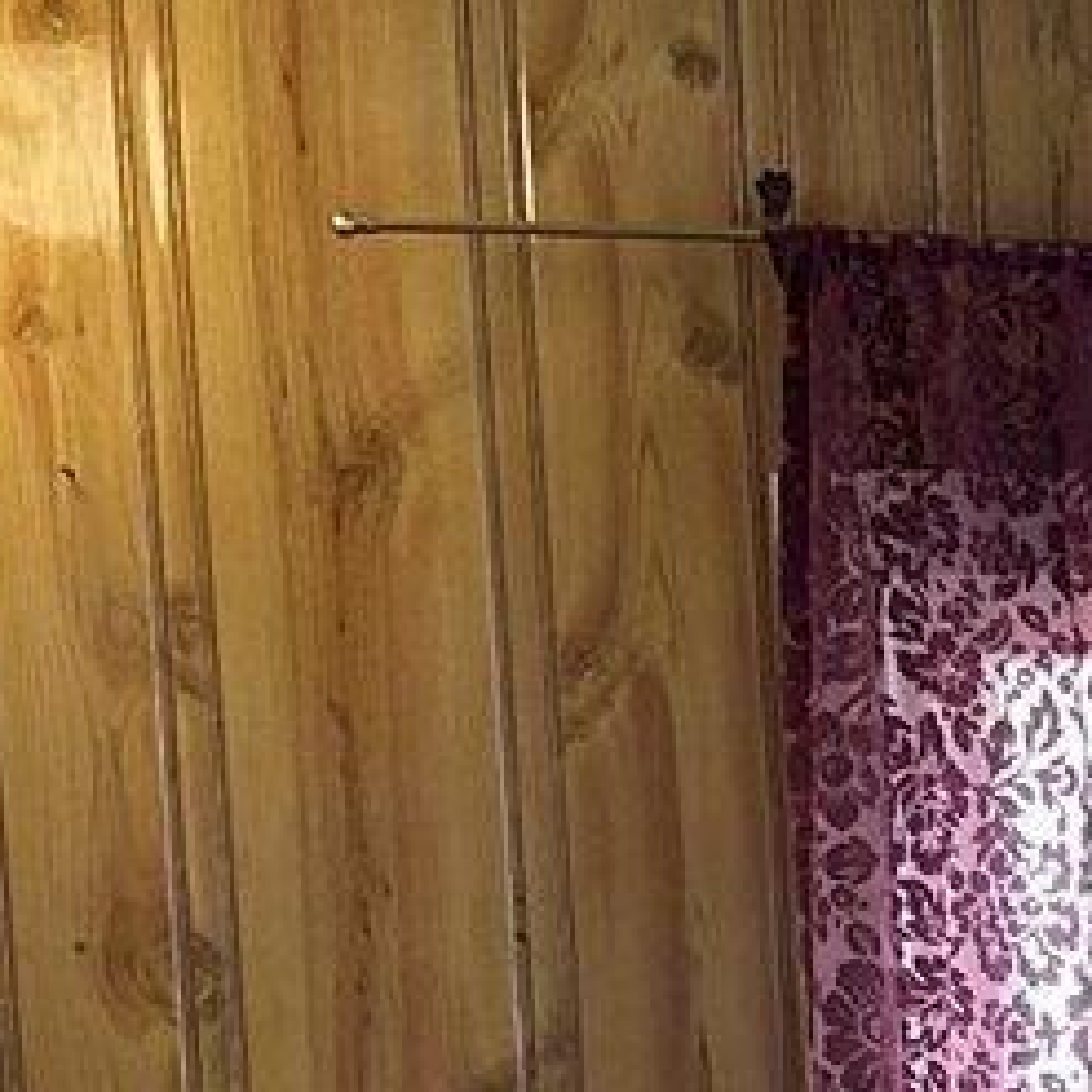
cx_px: 2666
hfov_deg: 7.6
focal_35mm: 214
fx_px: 7638
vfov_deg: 7.7
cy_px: 2379
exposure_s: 1/120
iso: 50
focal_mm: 5.7
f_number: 1.5
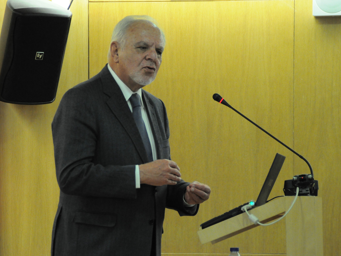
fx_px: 3211
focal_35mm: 326
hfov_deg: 6.1
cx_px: 169
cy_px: 128
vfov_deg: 4.6
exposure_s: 1/160
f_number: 6.3
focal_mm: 200
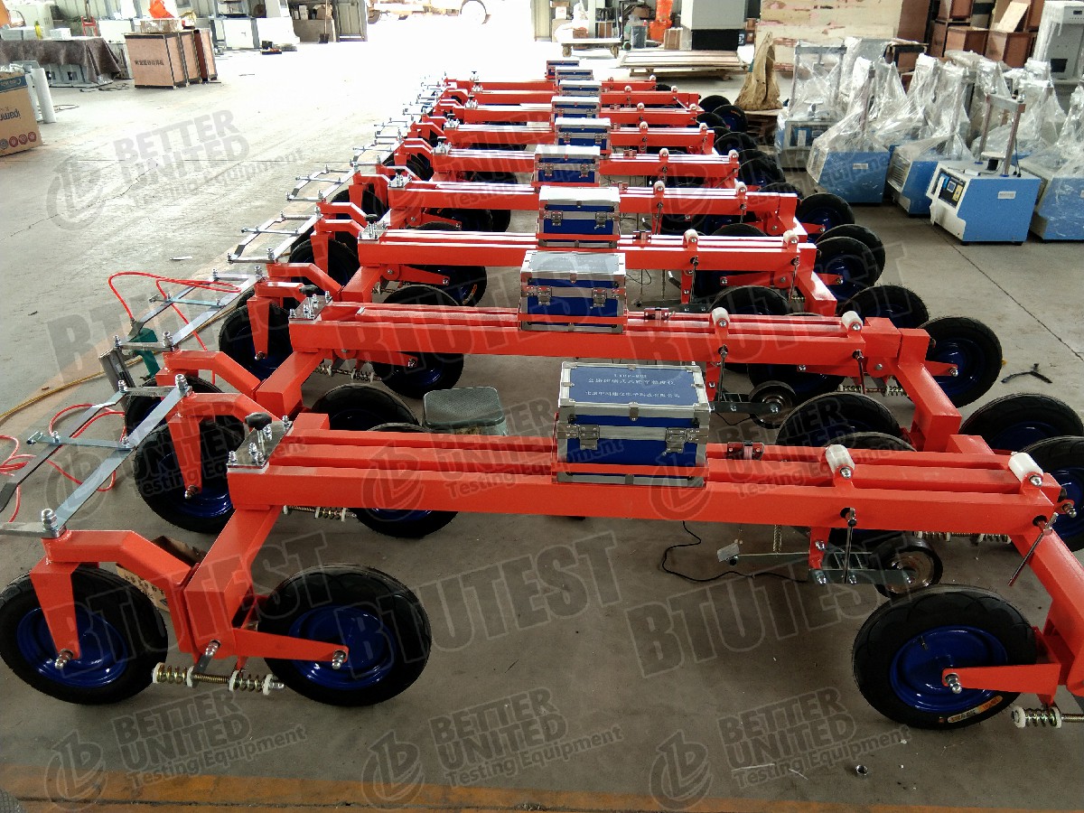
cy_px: 406
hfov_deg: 58.4
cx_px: 542
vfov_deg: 45.4
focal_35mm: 31
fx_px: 971
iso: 125
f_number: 2.2
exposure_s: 1/50
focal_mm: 3.69
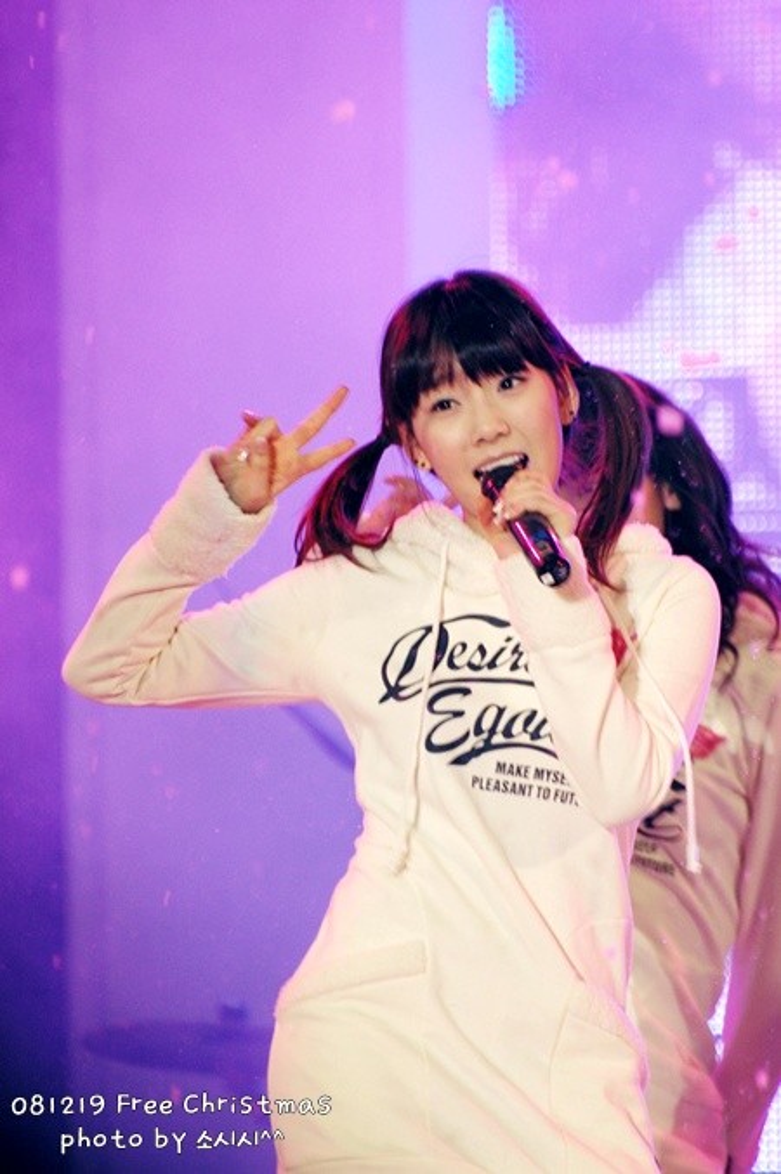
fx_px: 14673
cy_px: 587
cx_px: 390
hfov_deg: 3.0
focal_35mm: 450
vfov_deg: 4.6
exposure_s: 1/60
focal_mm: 300
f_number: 5.6
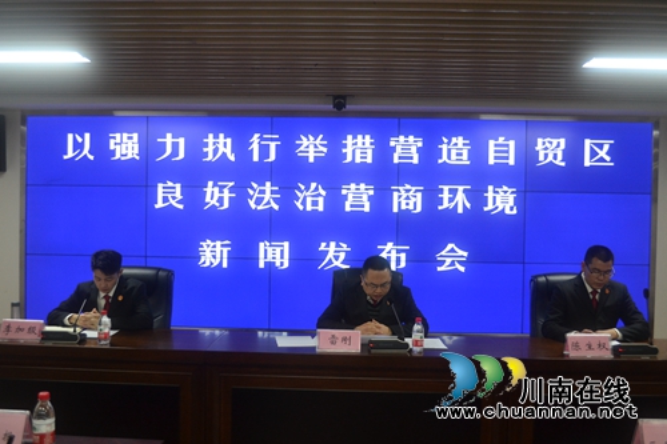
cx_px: 334
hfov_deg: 57.2
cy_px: 222
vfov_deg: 39.9
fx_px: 611
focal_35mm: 33
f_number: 4.5
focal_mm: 22
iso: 800
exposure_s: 1/80
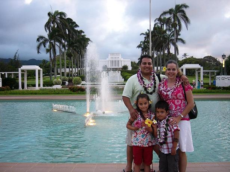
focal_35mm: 35
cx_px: 115
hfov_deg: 52.6
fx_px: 233
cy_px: 86
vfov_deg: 40.7
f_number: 2.8
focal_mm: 5.8
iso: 100
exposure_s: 1/80
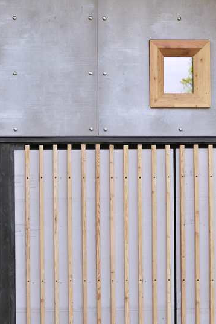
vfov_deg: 17.9
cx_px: 13
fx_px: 1026
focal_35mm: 114
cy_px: 162
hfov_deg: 11.9
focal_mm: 50
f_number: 5.6
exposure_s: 1/125
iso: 400
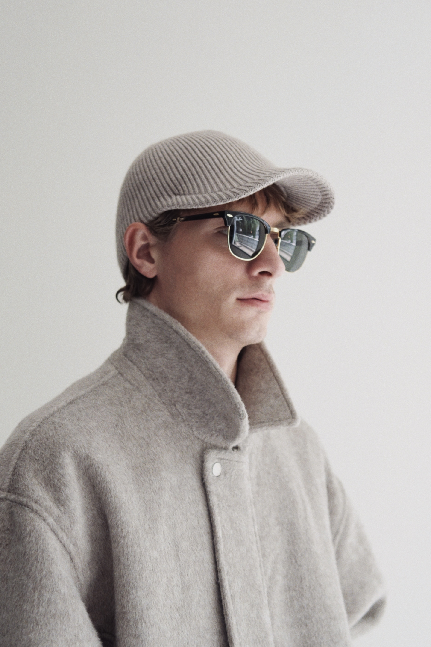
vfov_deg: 37.5
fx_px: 952
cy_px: 324
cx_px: 216
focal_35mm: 53
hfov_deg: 25.5
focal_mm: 35
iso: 200
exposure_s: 1/38
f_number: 2
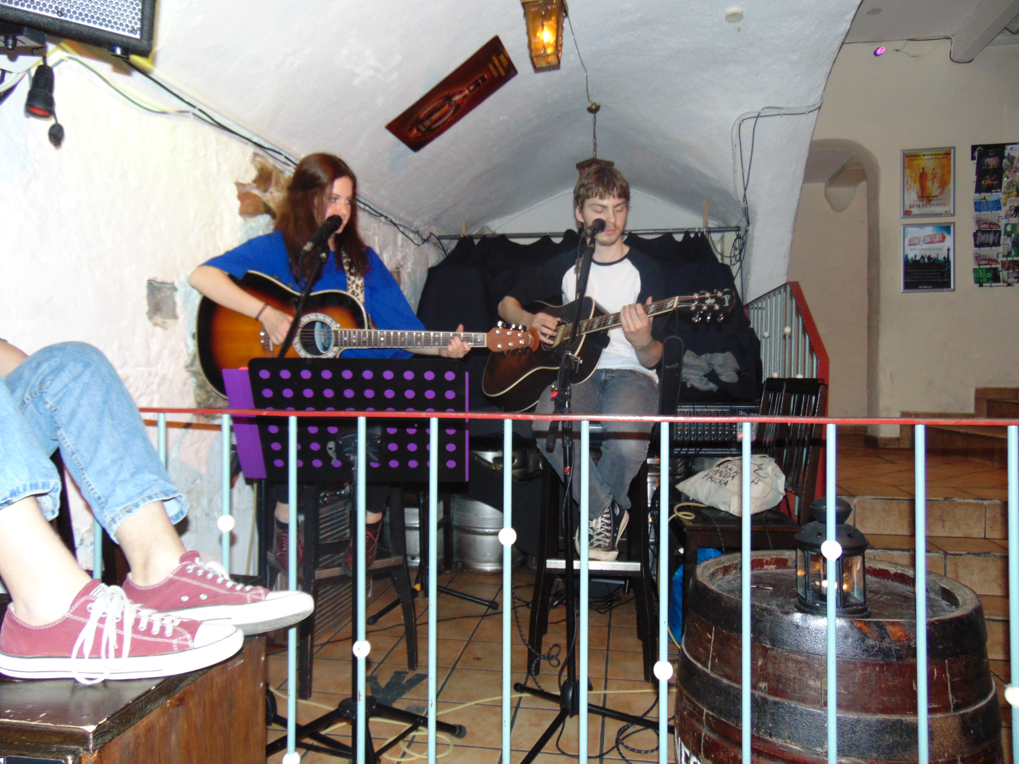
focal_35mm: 25
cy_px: 382
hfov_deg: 69.4
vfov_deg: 54.9
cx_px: 510
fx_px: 736
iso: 200
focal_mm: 4.5
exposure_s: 1/8
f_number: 3
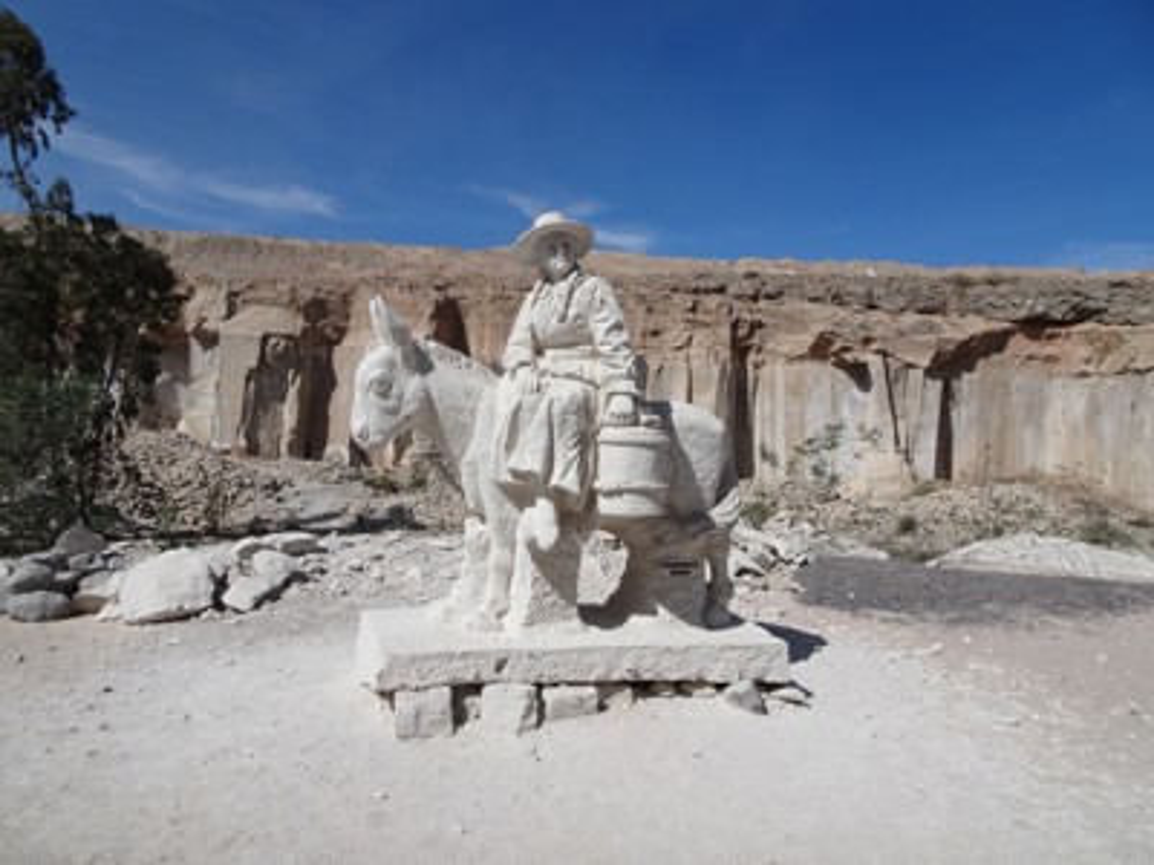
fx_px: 800
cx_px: 577
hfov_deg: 71.6
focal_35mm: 24
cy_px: 432
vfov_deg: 56.8
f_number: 3.5
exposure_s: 1/2000
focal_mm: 4.1
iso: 80
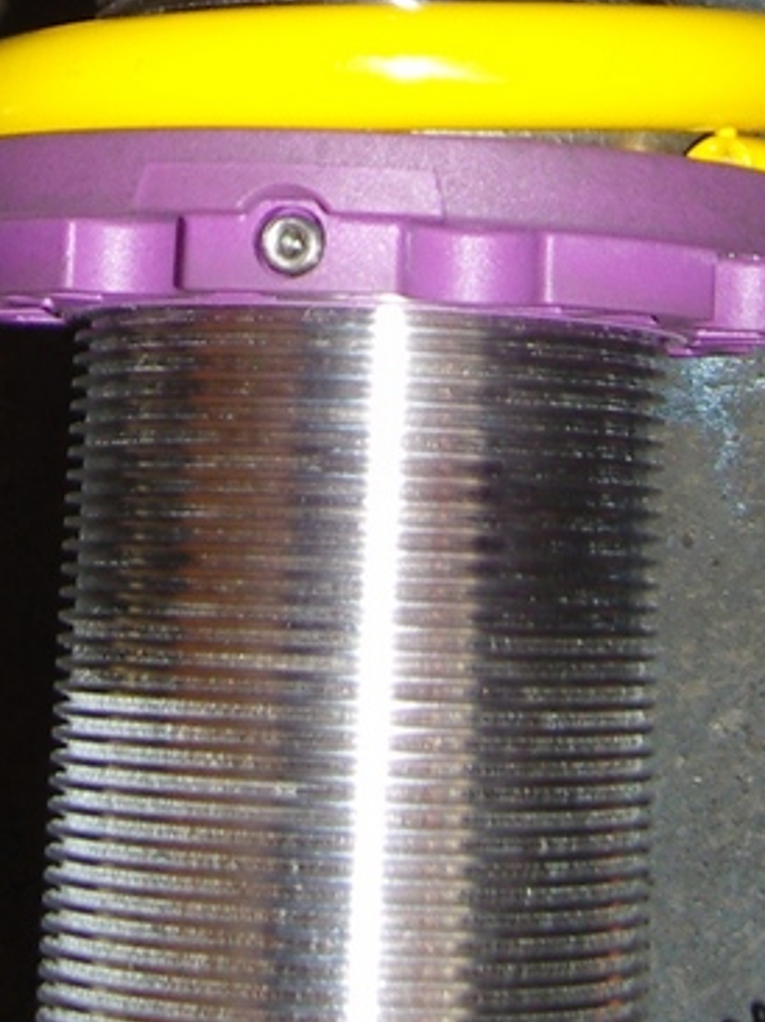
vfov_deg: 15.8
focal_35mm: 119
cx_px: 268
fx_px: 3511
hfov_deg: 12.4
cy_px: -268
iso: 100
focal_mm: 7.3
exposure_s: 1/40
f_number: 2.8
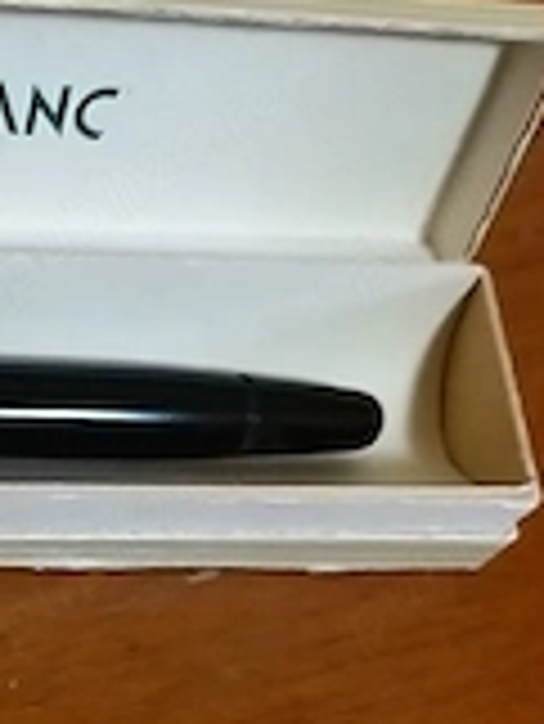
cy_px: 589
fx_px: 1402
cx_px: -121
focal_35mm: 67
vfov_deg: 28.3
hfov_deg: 20.4
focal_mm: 3.93
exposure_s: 1/25
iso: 320
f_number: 1.7
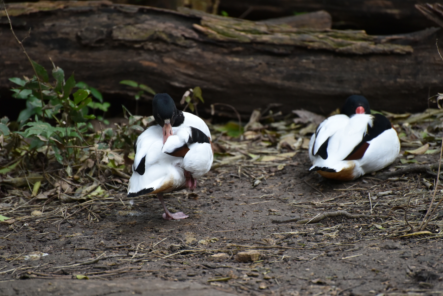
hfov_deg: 6.8
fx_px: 3754
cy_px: 148
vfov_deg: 4.5
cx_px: 222
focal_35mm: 305
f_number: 5.6
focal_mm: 300
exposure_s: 1/640
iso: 1800
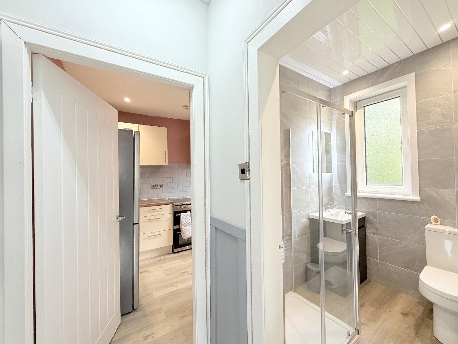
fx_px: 185
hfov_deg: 102.1
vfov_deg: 85.7
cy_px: 172
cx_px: 229
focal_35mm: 14
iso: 125
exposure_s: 1/100
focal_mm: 2.22
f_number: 2.2
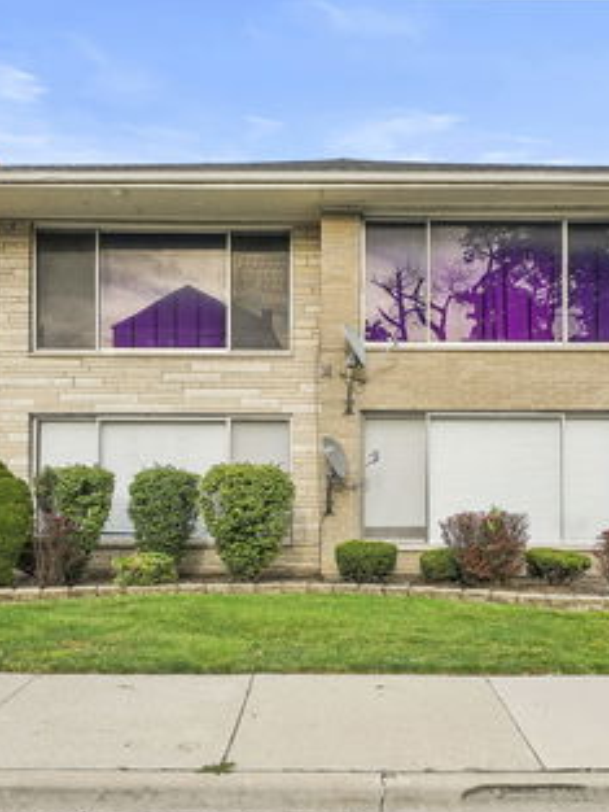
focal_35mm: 28
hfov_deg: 49.8
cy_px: 412
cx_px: 303
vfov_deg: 63.4
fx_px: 656
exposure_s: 1/640
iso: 1000
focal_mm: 19
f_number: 9
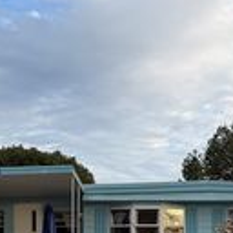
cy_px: 263
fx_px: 632
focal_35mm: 83
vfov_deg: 19.9
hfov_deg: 20.9
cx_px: 129
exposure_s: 1/1192
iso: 80
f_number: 1.78
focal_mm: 6.76
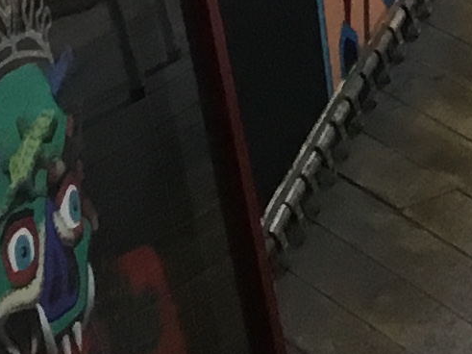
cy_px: -542
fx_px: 2808
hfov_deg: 8.7
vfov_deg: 6.8
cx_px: 1144
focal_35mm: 206
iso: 50
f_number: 2.4
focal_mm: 3.3
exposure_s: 1/30
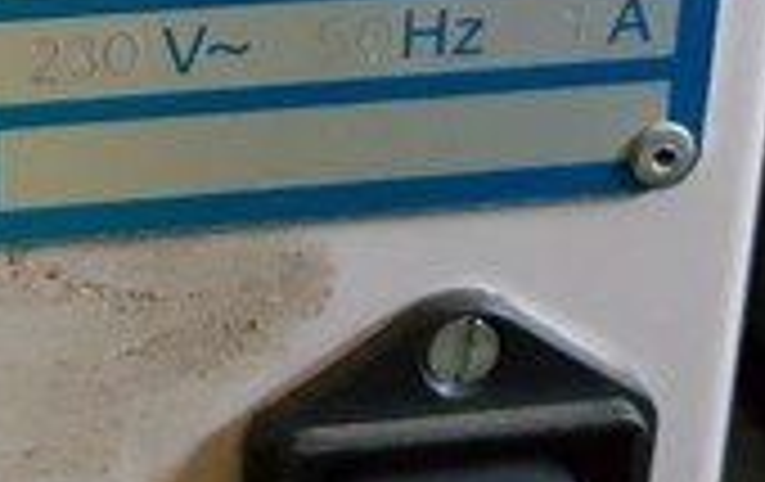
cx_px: -58
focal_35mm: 97
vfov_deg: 12.7
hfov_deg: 20.5
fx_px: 2026
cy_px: -279
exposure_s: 1/33
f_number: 1.7
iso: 800
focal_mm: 4.2
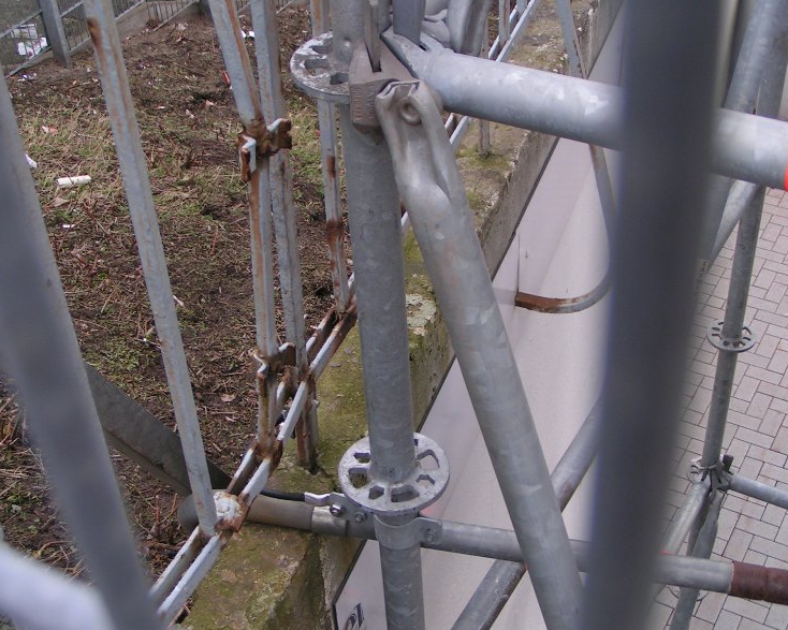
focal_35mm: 50
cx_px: 366
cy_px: 314
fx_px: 1166
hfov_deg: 37.3
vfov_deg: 30.2
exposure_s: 1/60
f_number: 3.5
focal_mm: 7.3
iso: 50
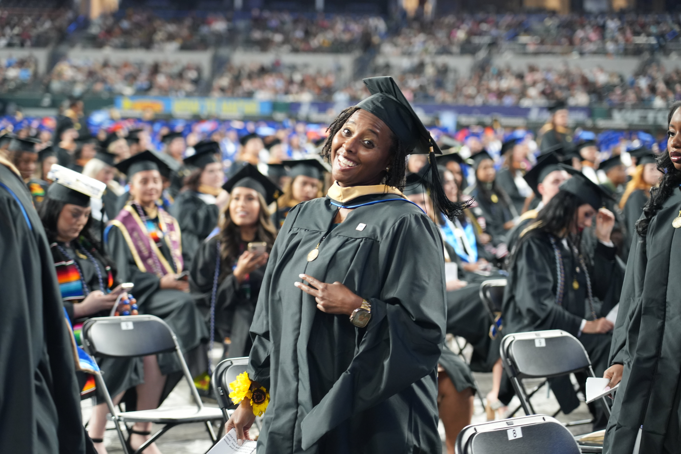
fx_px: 1986
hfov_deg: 19.5
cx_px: 340
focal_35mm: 105
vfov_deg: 13.0
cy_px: 227
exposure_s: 1/160
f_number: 4
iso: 2000
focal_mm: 105
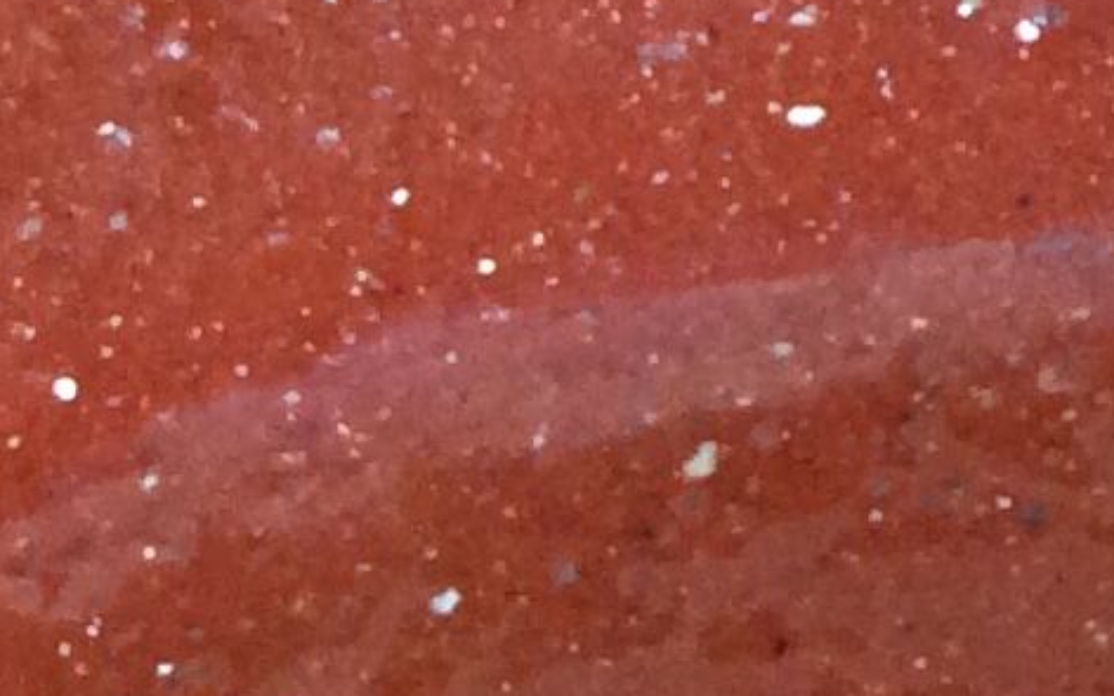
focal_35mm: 186
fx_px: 5647
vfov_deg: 6.8
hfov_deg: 9.9
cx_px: 2695
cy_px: -694
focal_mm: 3.3
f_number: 2.4
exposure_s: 1/25
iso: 125
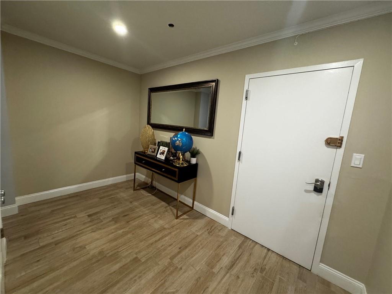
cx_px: 196
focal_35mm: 14
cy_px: 147
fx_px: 159
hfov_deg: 102.1
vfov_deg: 85.7
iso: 400
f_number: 2.2
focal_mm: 2.22
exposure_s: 1/60
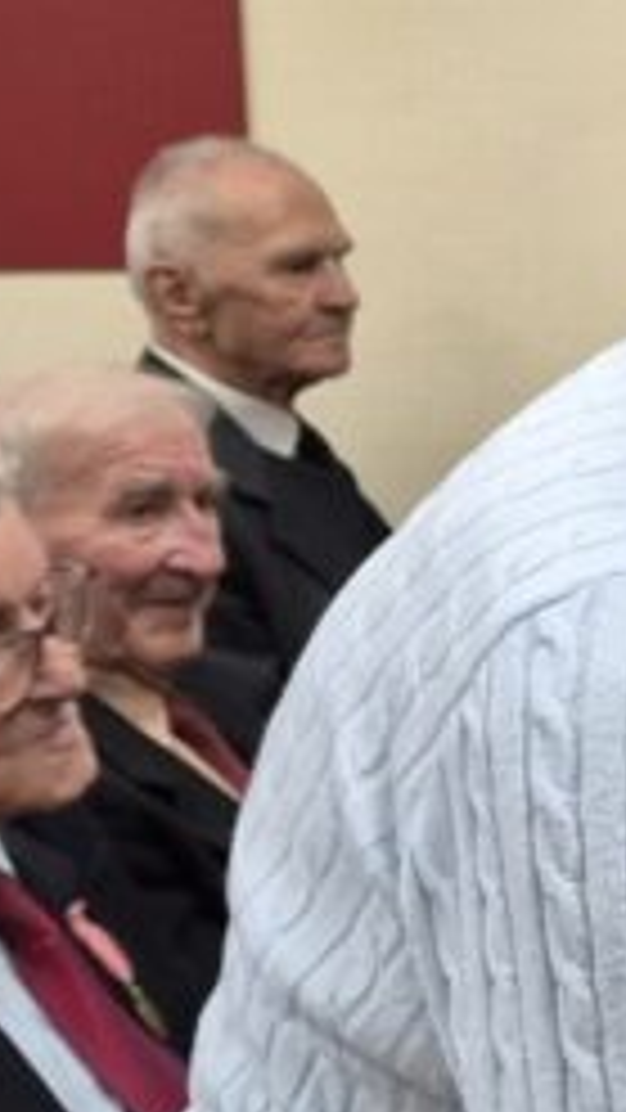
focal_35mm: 104
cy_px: 410
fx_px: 3068
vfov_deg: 20.5
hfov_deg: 9.6
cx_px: 1729
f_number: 1.8
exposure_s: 1/100
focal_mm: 5.4
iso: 200
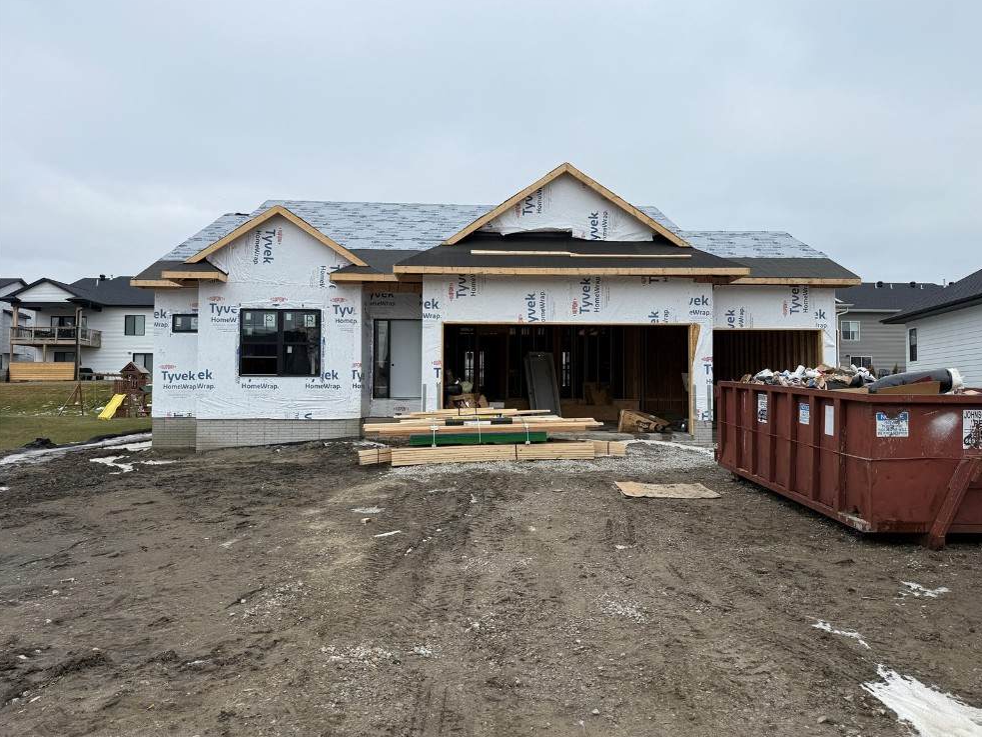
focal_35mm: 25
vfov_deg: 54.9
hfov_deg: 69.4
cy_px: 361
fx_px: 709
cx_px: 505
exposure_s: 1/2801
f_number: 1.78
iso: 80
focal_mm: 6.76
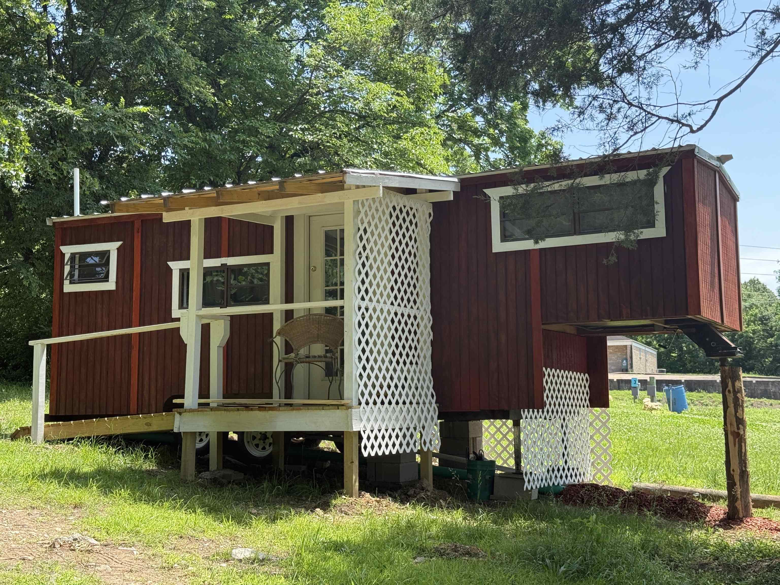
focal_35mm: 48
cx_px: 390
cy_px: 292
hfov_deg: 39.7
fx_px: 1082
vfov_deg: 30.3
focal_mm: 6.76
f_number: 1.78
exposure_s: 1/1055
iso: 100
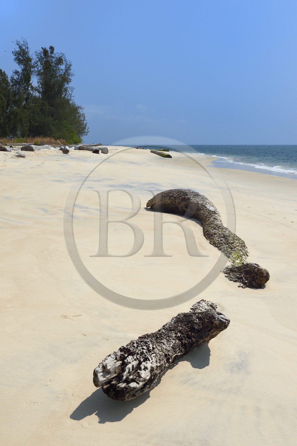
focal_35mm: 35
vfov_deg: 54.5
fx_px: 434
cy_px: 223
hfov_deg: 37.8
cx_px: 148
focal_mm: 35
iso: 200
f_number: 14
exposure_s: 1/320
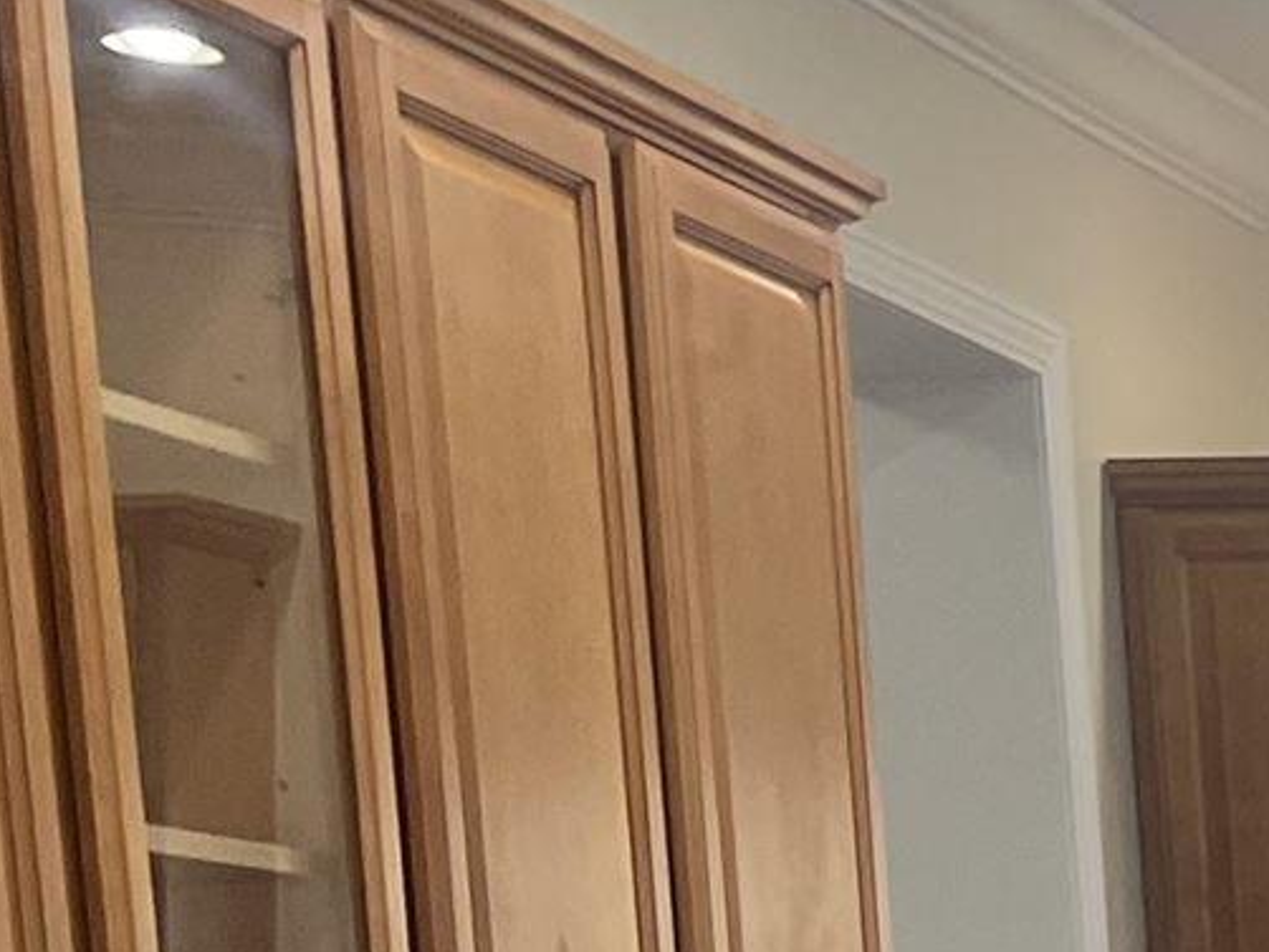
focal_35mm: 159
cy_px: 2215
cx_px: 3099
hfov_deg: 10.6
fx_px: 5832
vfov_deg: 8.6
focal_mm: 5.7
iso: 100
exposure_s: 1/120
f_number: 1.5
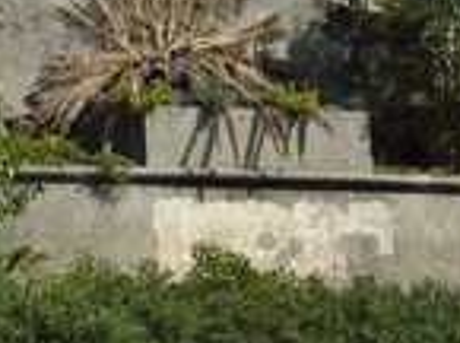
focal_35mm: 162
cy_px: 38
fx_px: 2147
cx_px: 51
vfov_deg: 9.1
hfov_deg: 12.1
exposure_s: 1/250
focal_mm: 58
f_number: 14
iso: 200
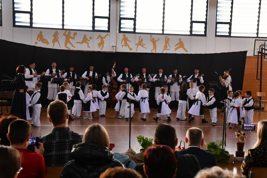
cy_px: 89
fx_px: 378
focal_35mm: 51
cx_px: 134
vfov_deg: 26.5
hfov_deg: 38.9
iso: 800
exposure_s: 1/200
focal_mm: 34
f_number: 4.2
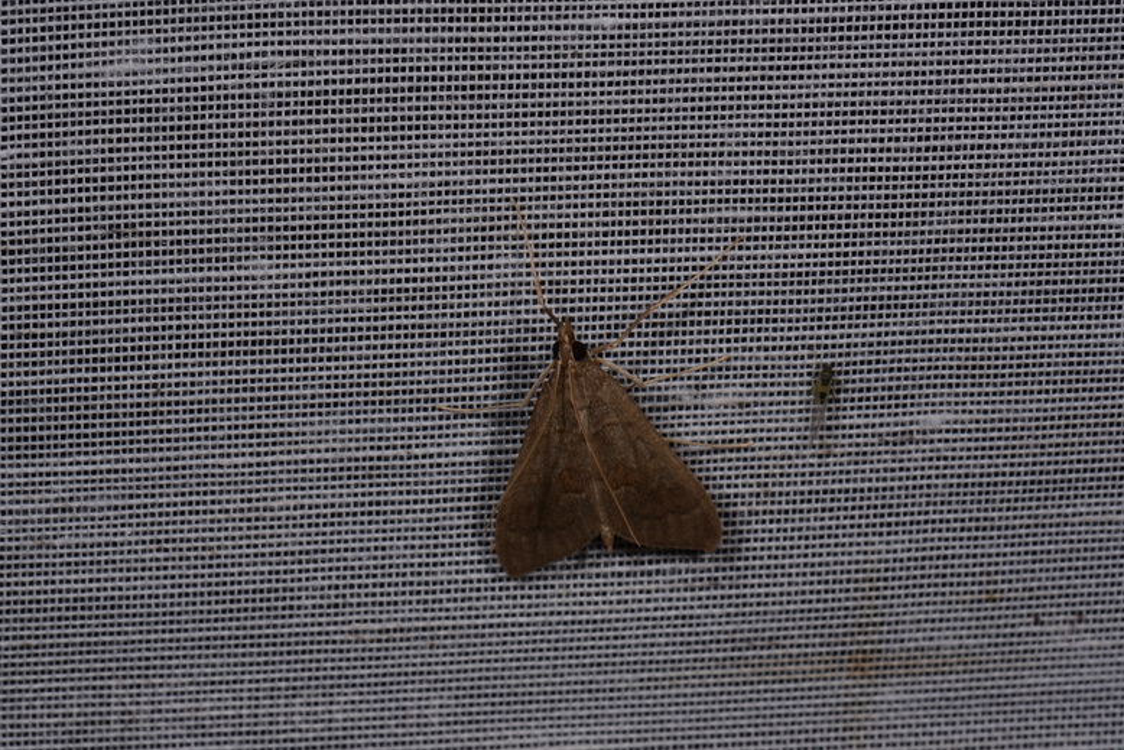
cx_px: 571
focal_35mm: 130
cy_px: 373
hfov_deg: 15.8
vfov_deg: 10.6
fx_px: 4044
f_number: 22
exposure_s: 1/60
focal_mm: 85
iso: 100
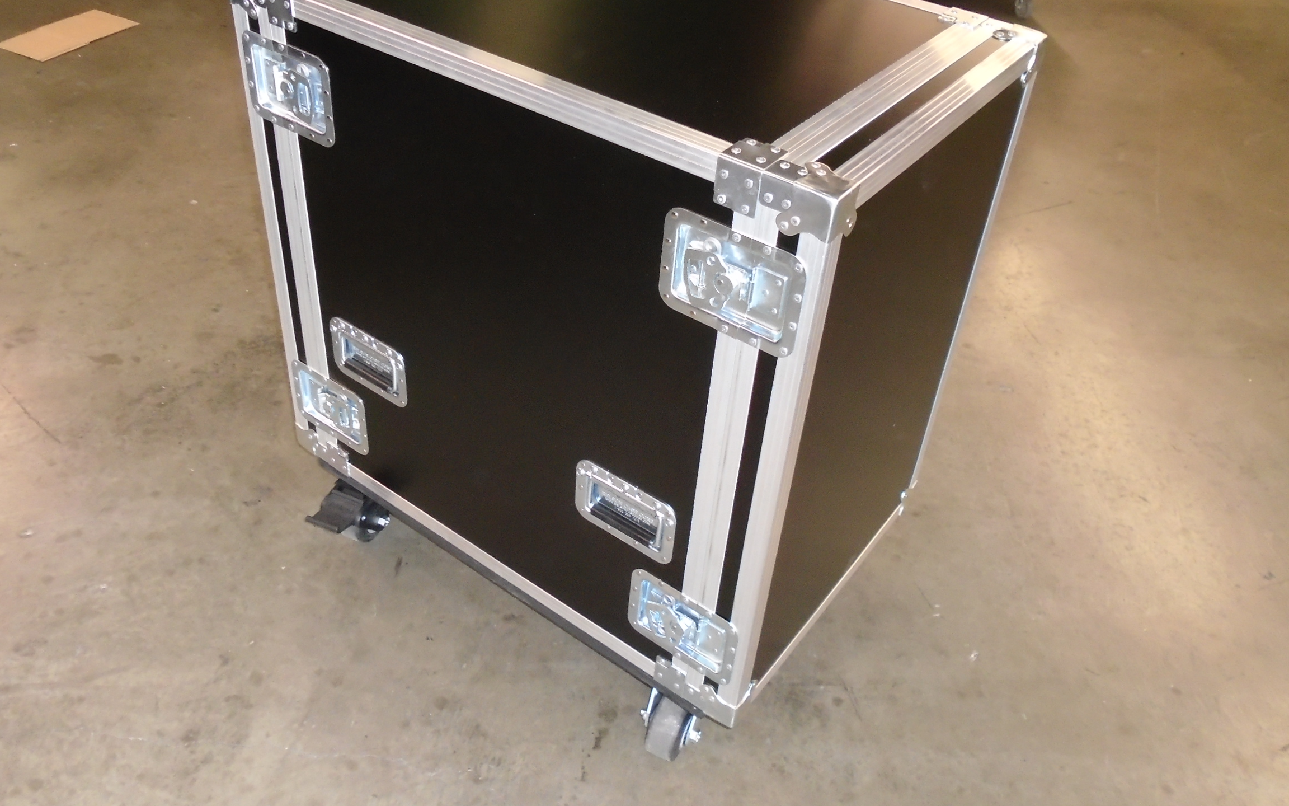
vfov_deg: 40.5
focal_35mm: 31
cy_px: 346
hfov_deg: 61.2
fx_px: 1089
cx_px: 624
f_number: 3.2
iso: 400
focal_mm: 4.6
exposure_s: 1/30
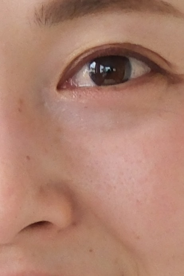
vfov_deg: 17.1
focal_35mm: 120
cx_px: 92
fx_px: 920
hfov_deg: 11.4
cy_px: 138
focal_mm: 80
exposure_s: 1/125
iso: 800
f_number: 4
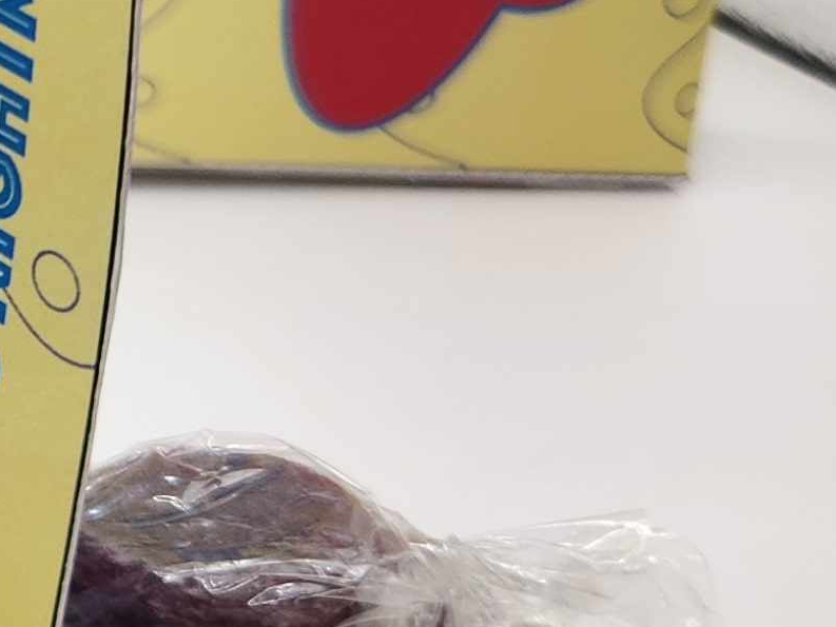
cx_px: -745
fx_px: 2802
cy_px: -37
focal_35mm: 116
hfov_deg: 14.5
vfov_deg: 12.6
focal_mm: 5.4
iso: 80
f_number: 1.8
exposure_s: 1/100
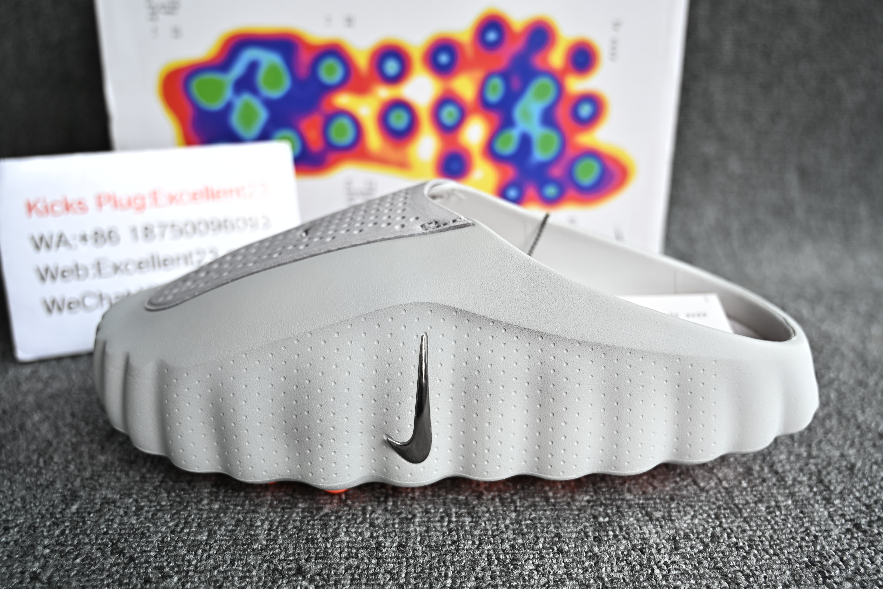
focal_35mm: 32
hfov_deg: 58.7
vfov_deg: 41.1
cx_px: 442
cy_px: 294
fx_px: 785
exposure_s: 1/60
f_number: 4
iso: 64
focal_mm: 32
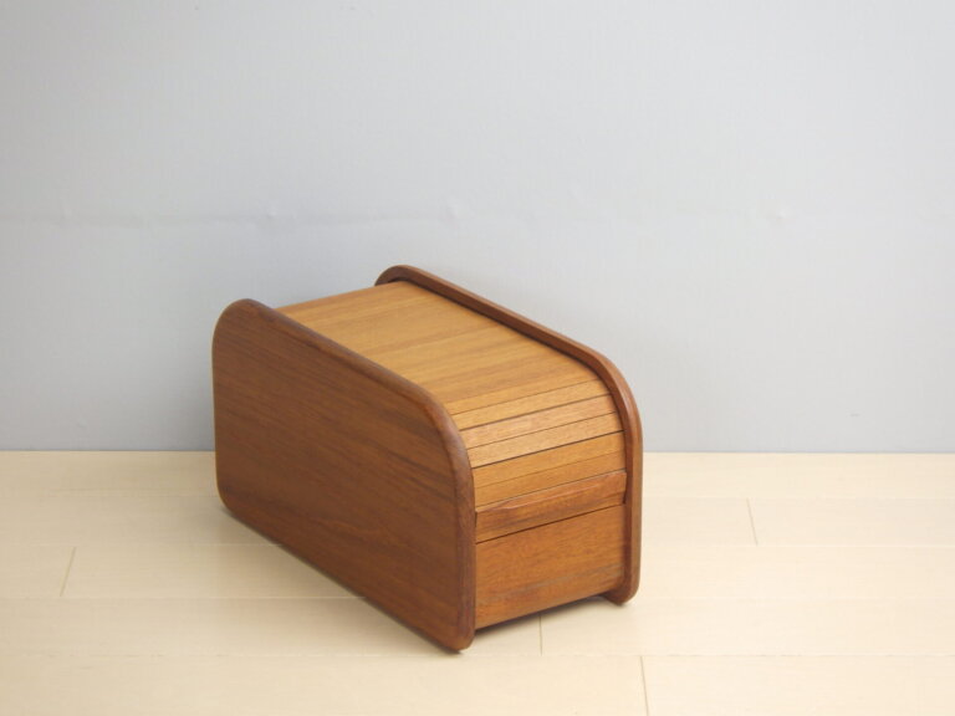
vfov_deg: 12.9
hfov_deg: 17.1
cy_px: 358
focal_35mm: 115
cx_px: 478
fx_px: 3173
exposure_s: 1/15
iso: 125
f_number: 5.2
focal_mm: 20.6
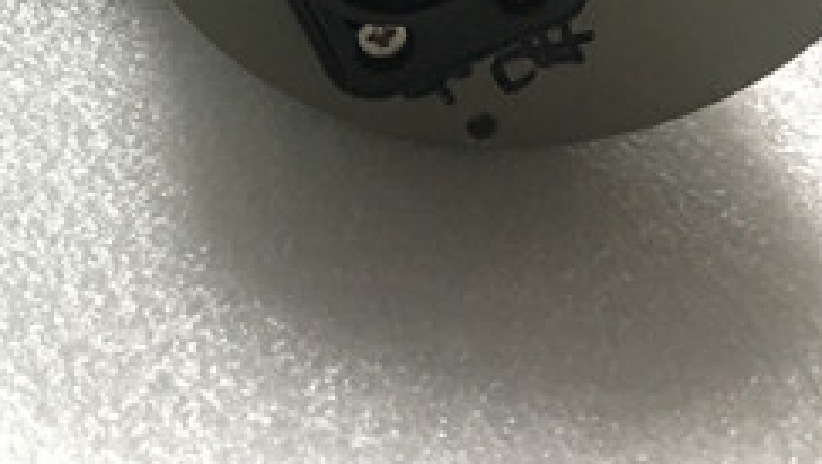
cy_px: -423
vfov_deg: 10.8
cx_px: -321
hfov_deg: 18.7
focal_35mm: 104
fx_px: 2268
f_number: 2.2
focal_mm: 4.15
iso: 100
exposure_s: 1/17
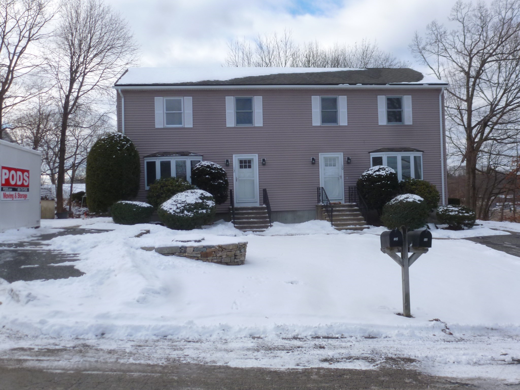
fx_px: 496
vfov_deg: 42.9
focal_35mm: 33
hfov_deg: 55.4
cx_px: 260
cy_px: 195
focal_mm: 5.9
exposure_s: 1/640
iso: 100
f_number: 3.6
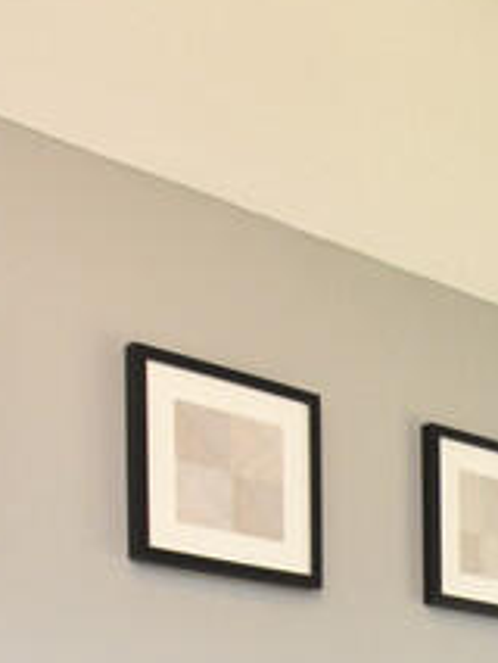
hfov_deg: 16.6
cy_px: 895
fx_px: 1462
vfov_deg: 22.5
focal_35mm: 76
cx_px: 853
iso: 1600
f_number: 9
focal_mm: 11
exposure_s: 1/60
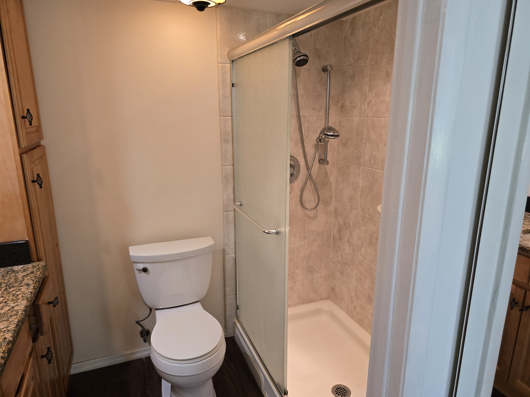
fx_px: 352
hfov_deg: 73.9
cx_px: 265
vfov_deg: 58.9
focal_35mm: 23
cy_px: 198
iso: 400
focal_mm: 6.3
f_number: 1.7
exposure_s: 1/120
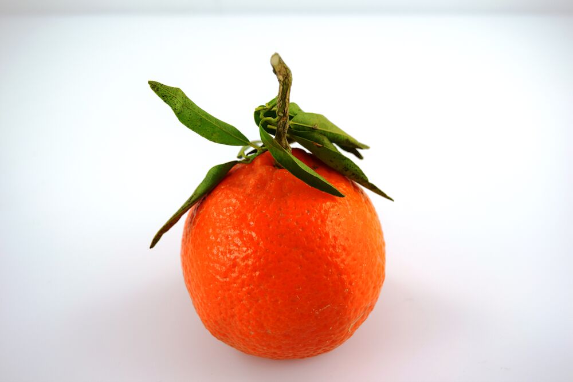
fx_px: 740
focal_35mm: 46
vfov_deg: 29.0
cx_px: 286
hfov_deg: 42.3
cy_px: 191
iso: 200
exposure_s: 1/125
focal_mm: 31
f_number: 5.6
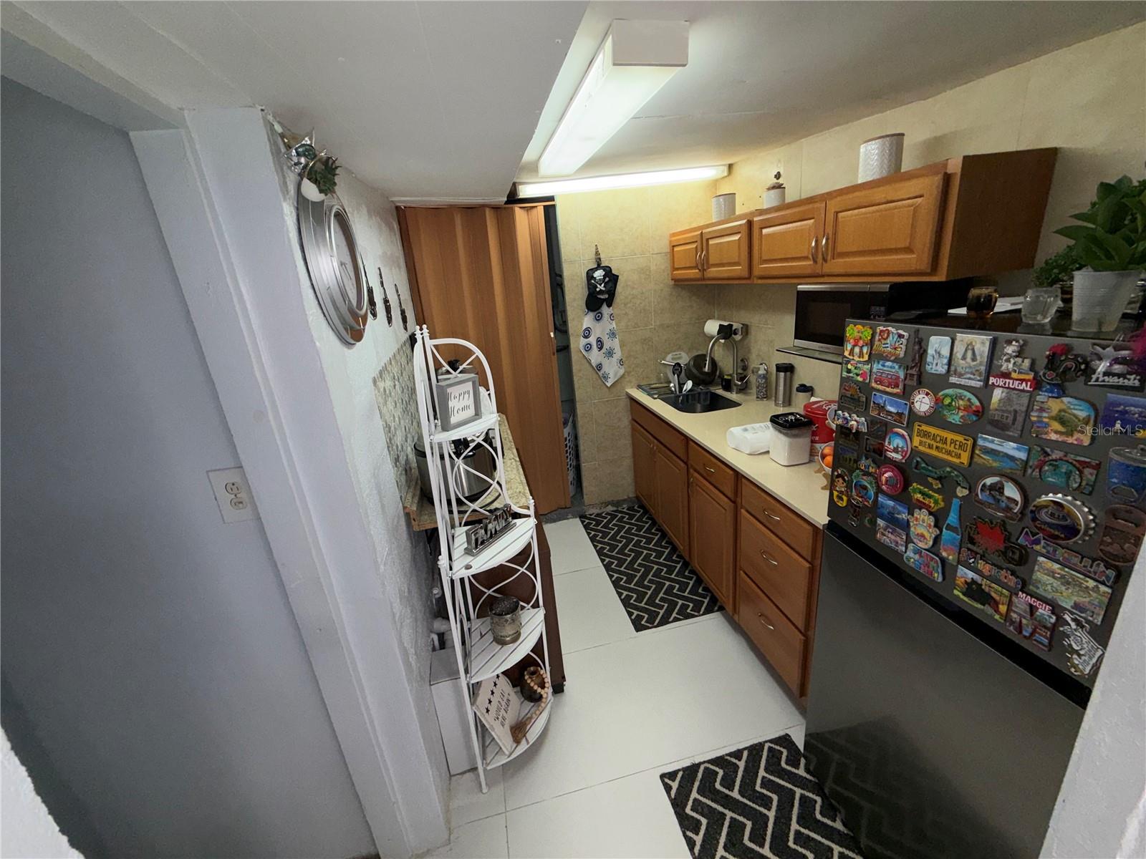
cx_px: 573
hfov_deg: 102.1
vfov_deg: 85.7
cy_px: 430
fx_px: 463
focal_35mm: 14
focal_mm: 2.22
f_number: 2.2
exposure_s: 1/120
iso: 40
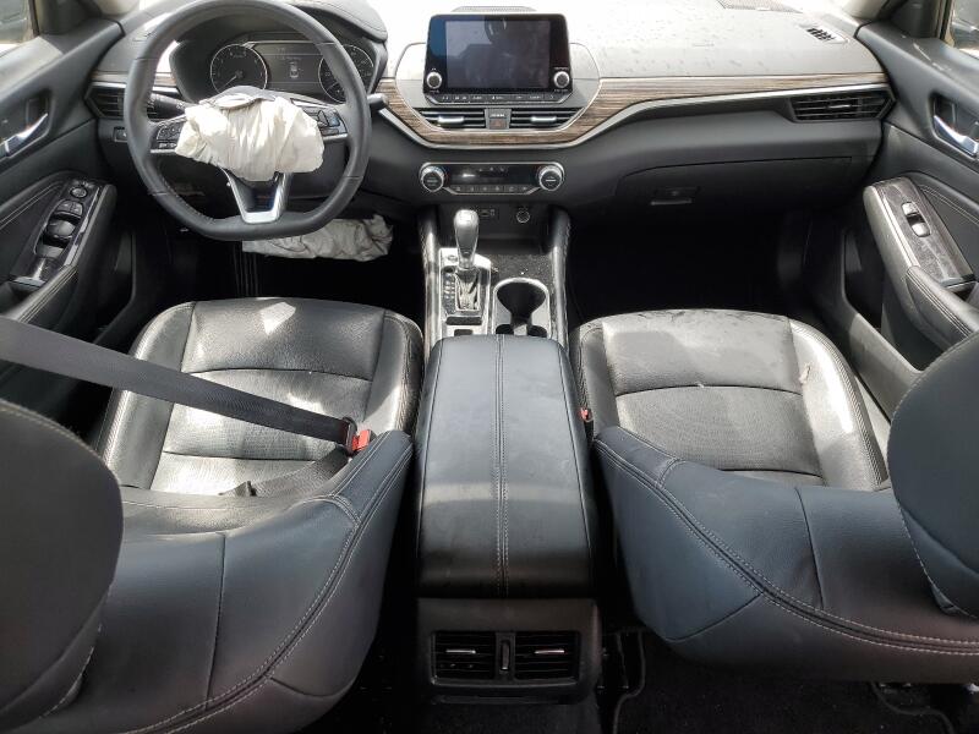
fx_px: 735
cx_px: 490
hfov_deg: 67.3
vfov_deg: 53.1
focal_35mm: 26
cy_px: 367
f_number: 1.5
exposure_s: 1/222
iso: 50
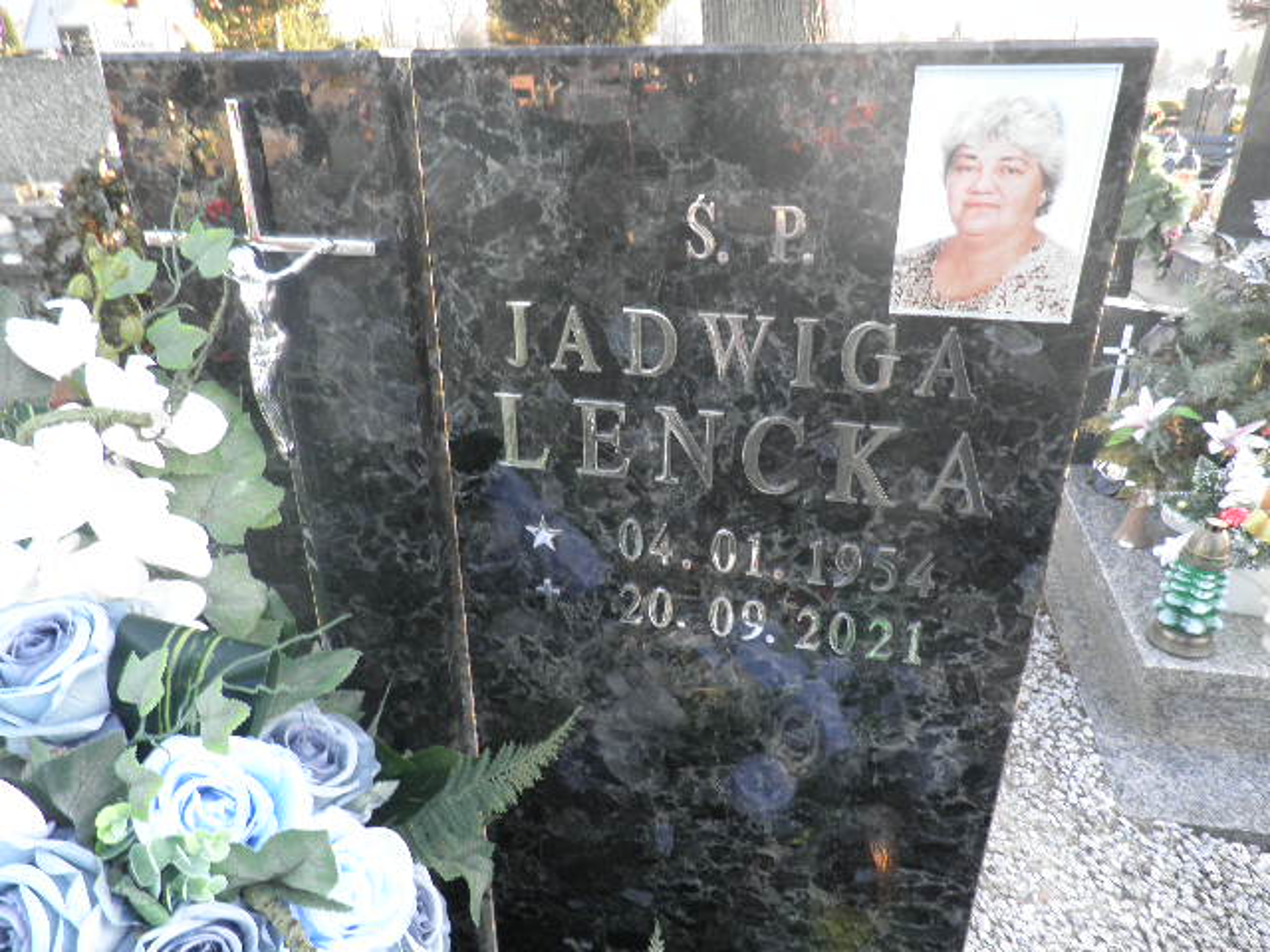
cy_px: 476
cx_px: 635
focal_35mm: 24
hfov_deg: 71.6
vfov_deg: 56.8
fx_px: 881
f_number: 3.3
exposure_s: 1/30
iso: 80
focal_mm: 4.3
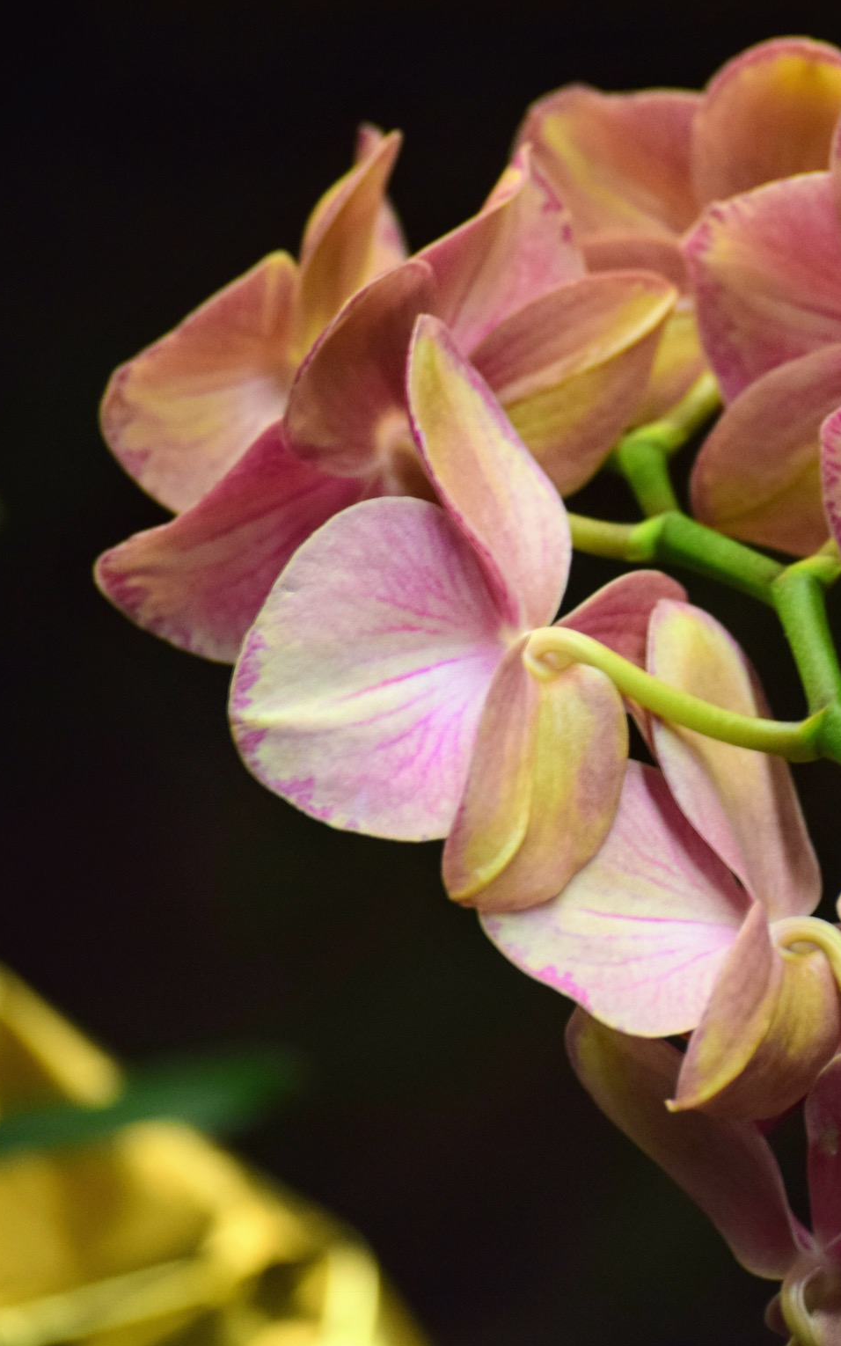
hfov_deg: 5.4
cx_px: 918
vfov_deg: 8.7
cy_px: 672
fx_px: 8868
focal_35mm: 242
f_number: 4.5
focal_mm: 105
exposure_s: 1/40
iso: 400
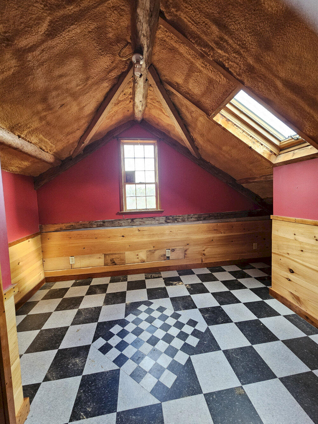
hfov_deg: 89.9
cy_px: 212
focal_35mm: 13
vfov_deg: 106.2
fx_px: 159
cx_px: 159
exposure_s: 1/60
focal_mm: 2.2
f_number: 2.2
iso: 400
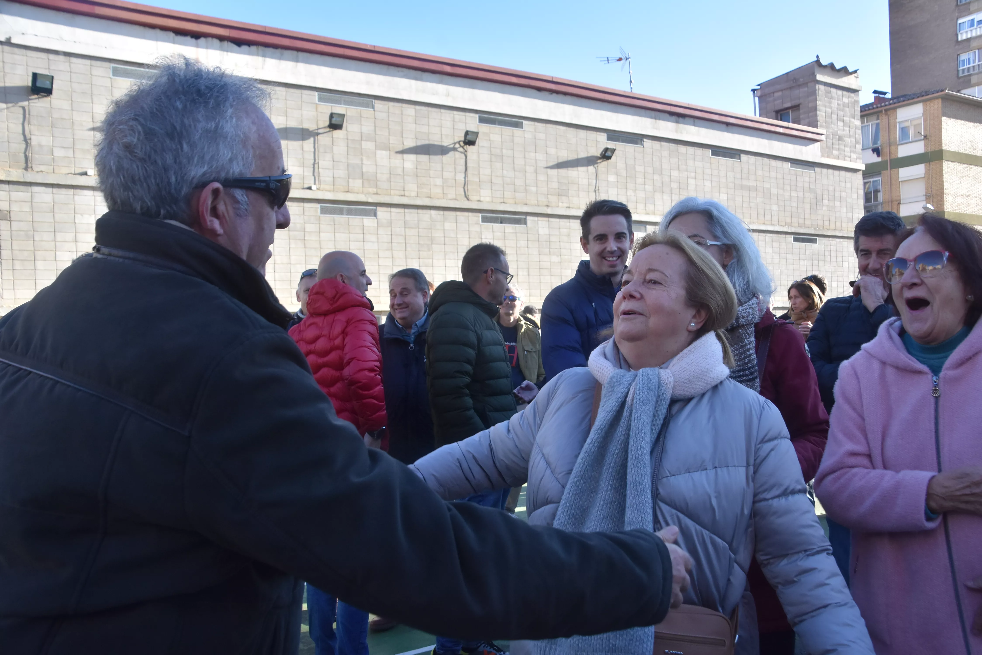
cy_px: 328
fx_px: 859
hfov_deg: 59.5
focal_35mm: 32
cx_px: 491
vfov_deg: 41.7
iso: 640
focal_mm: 21
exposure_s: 1/500
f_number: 8
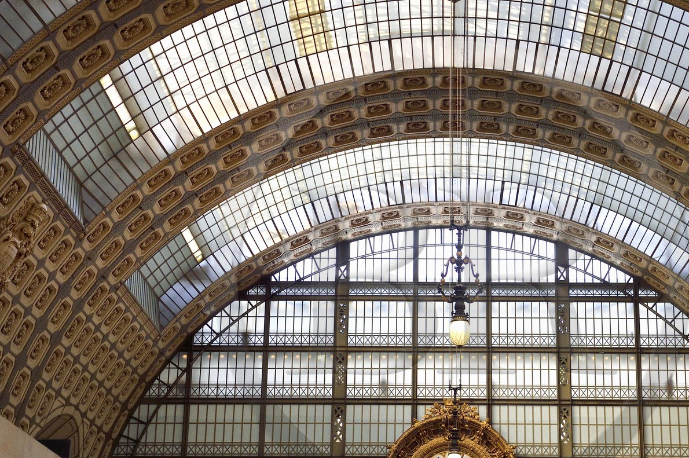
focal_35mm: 78
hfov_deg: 25.9
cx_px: 450
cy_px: 280
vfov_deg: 17.4
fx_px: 1491
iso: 1600
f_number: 6.3
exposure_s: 1/800
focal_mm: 58
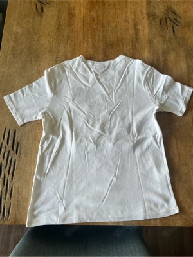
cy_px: 128
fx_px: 193
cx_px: 96
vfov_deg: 67.3
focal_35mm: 26
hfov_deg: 53.1
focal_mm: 5.7
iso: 64
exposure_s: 1/121
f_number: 1.5
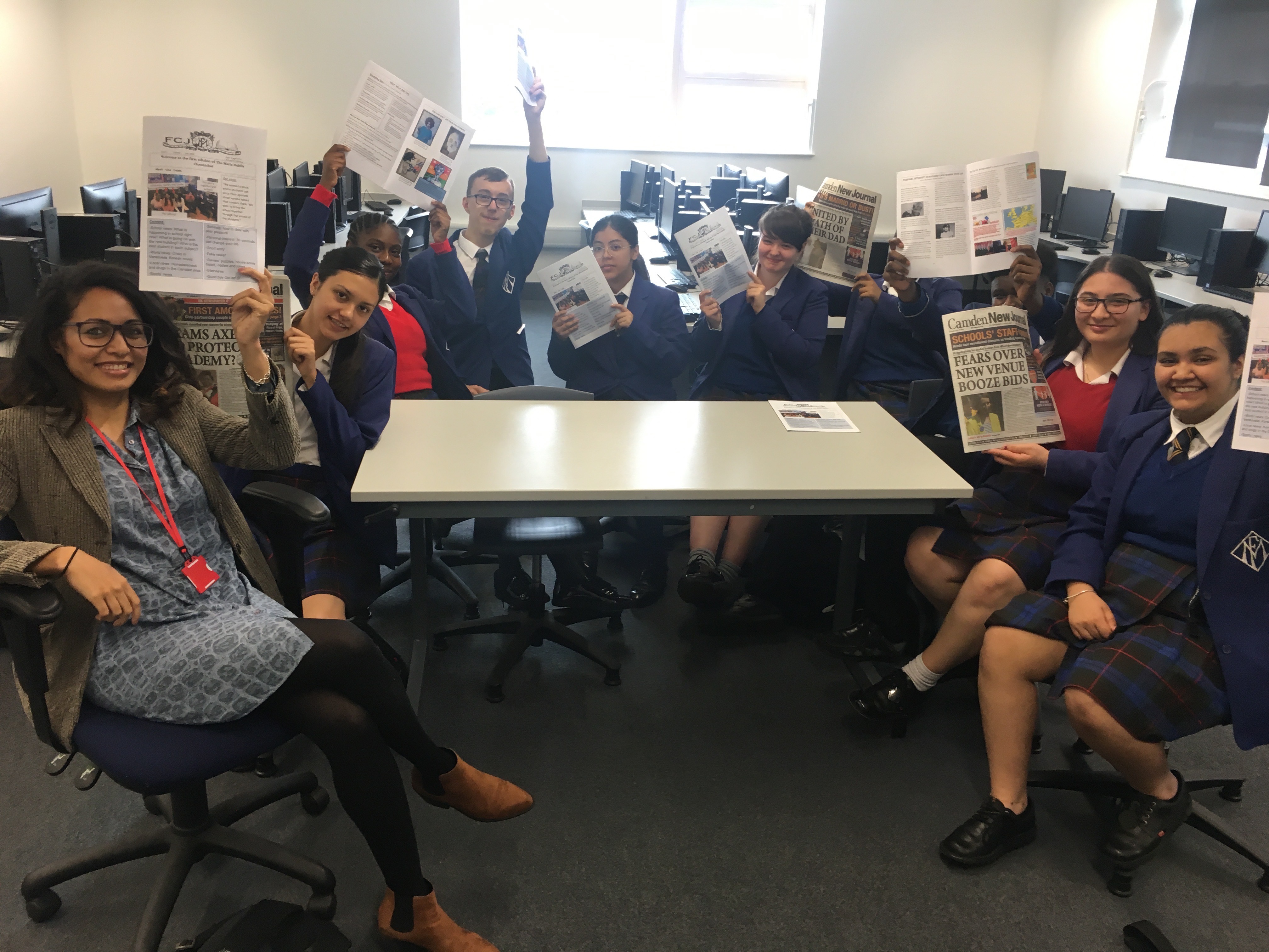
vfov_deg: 48.2
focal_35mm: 29
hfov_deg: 61.7
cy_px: 476
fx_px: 1063
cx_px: 634
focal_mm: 4.15
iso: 80
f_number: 2.2
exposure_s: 1/33
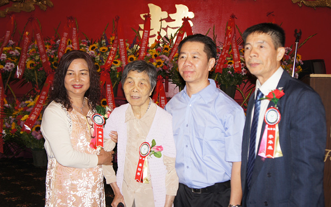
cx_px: 166
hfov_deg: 44.8
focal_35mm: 45
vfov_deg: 28.9
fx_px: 402
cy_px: 108
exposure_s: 1/60
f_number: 4
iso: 200
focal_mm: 29
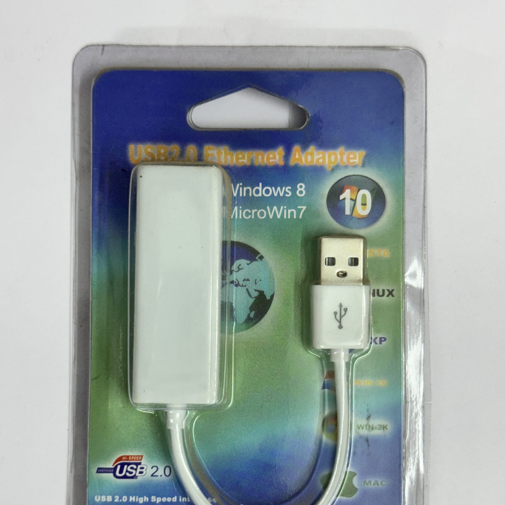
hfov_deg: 30.0
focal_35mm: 57
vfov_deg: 29.9
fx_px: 941
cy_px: 311
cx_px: 253
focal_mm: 6.76
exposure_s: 1/100
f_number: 1.78
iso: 80
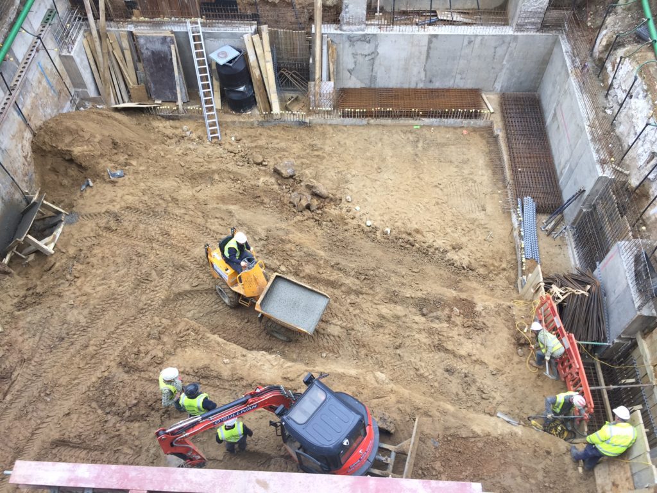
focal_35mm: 29
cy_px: 246
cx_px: 328
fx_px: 550
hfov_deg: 61.7
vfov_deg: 48.2
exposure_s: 1/50
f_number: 2.2
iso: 32
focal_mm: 4.15
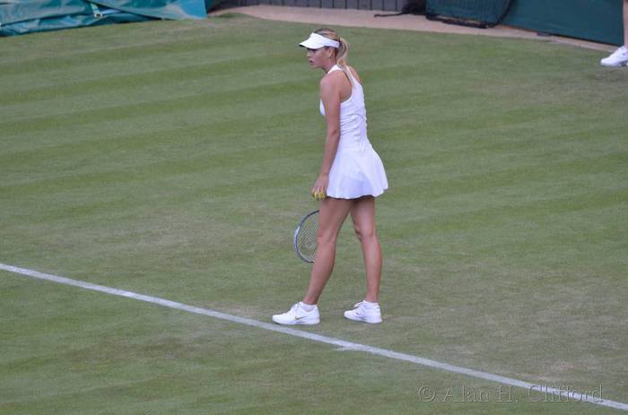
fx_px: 8091
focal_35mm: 465
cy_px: 208
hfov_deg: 4.4
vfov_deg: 2.9
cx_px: 314
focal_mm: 310
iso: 1250
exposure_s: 1/640
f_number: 5.3
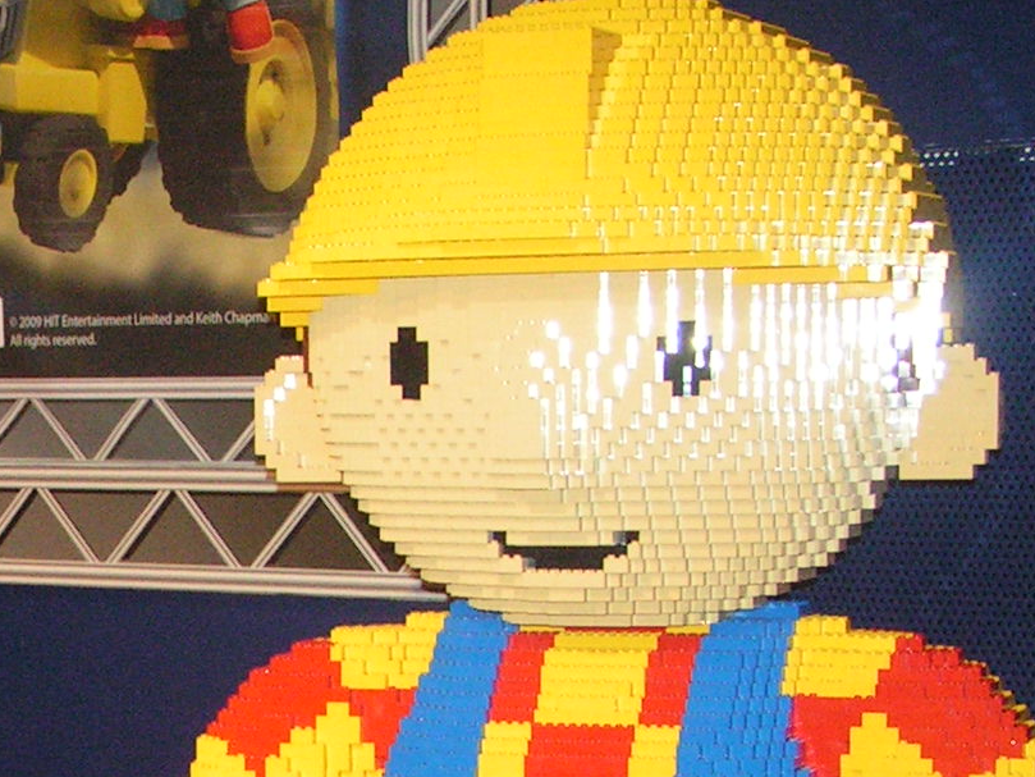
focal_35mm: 132
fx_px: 3947
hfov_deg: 14.5
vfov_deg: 11.1
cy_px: 742
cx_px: -147
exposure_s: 1/50
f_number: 2.8
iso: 200
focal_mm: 7.8
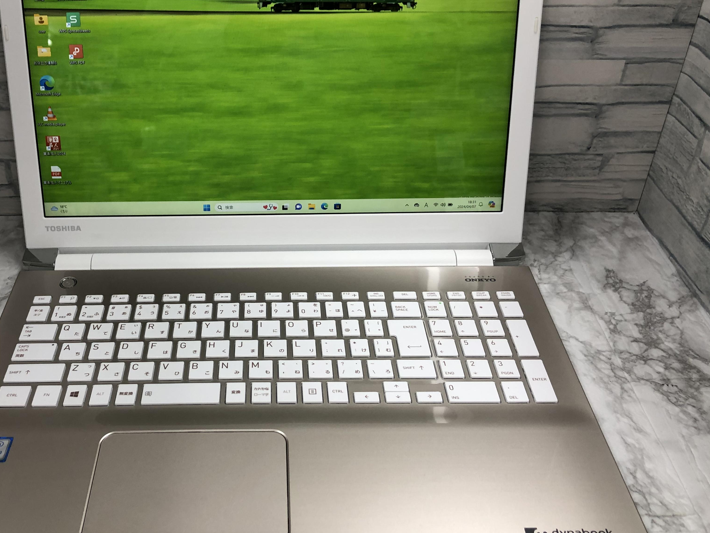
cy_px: 247
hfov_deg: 49.7
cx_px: 269
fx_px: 759
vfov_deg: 38.6
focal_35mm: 37
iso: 25
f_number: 1.8
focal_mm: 3.99
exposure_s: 1/40
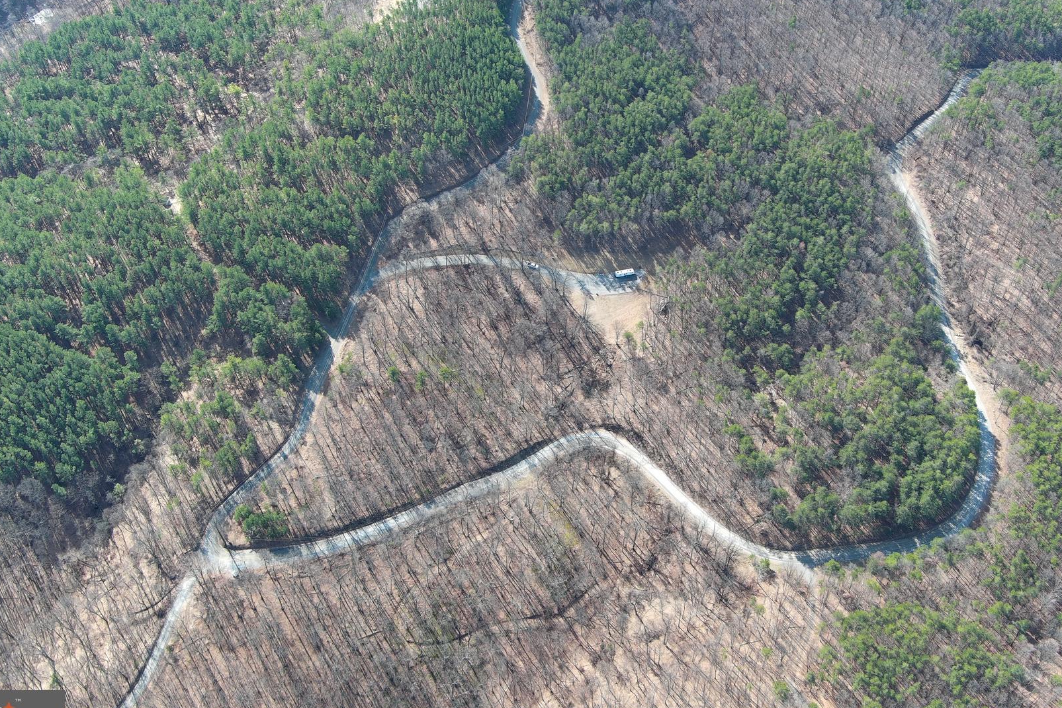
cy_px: 287
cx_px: 596
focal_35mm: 37
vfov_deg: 35.8
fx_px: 1091
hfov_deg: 51.8
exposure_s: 1/256
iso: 100
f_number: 2.8
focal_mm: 10.57
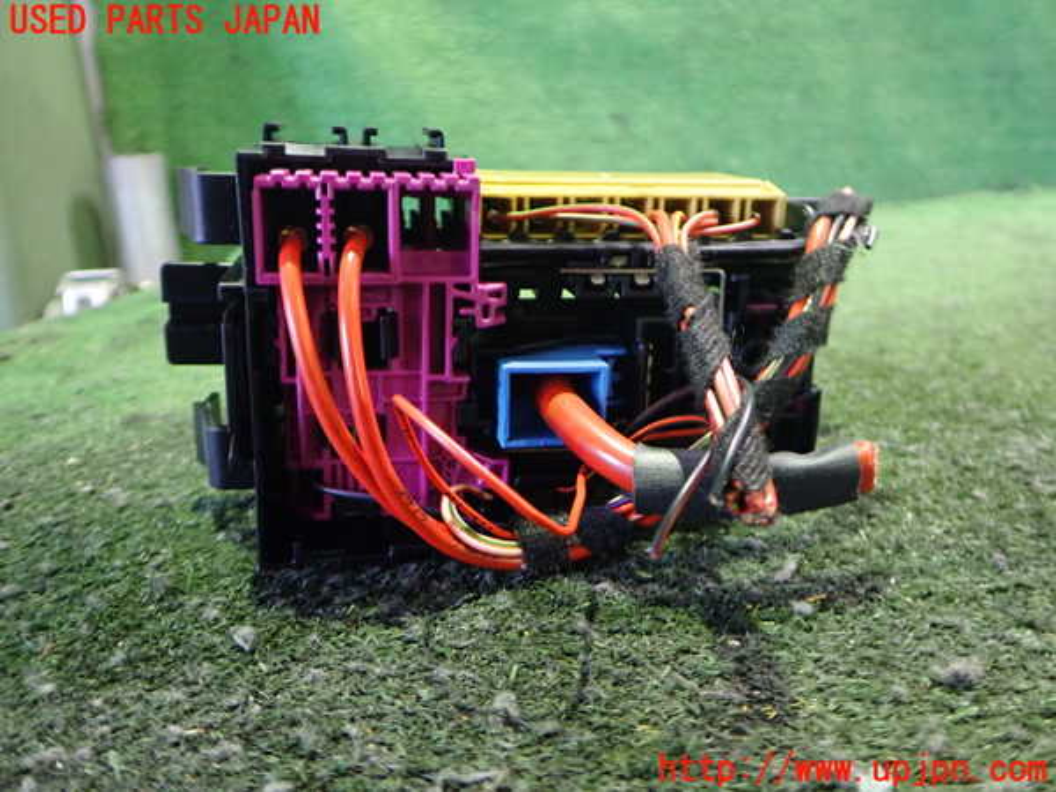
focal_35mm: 30
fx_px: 915
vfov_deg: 46.8
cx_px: 528
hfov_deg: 60.0
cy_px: 396
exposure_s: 1/15
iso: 800
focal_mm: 5.4
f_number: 2.3
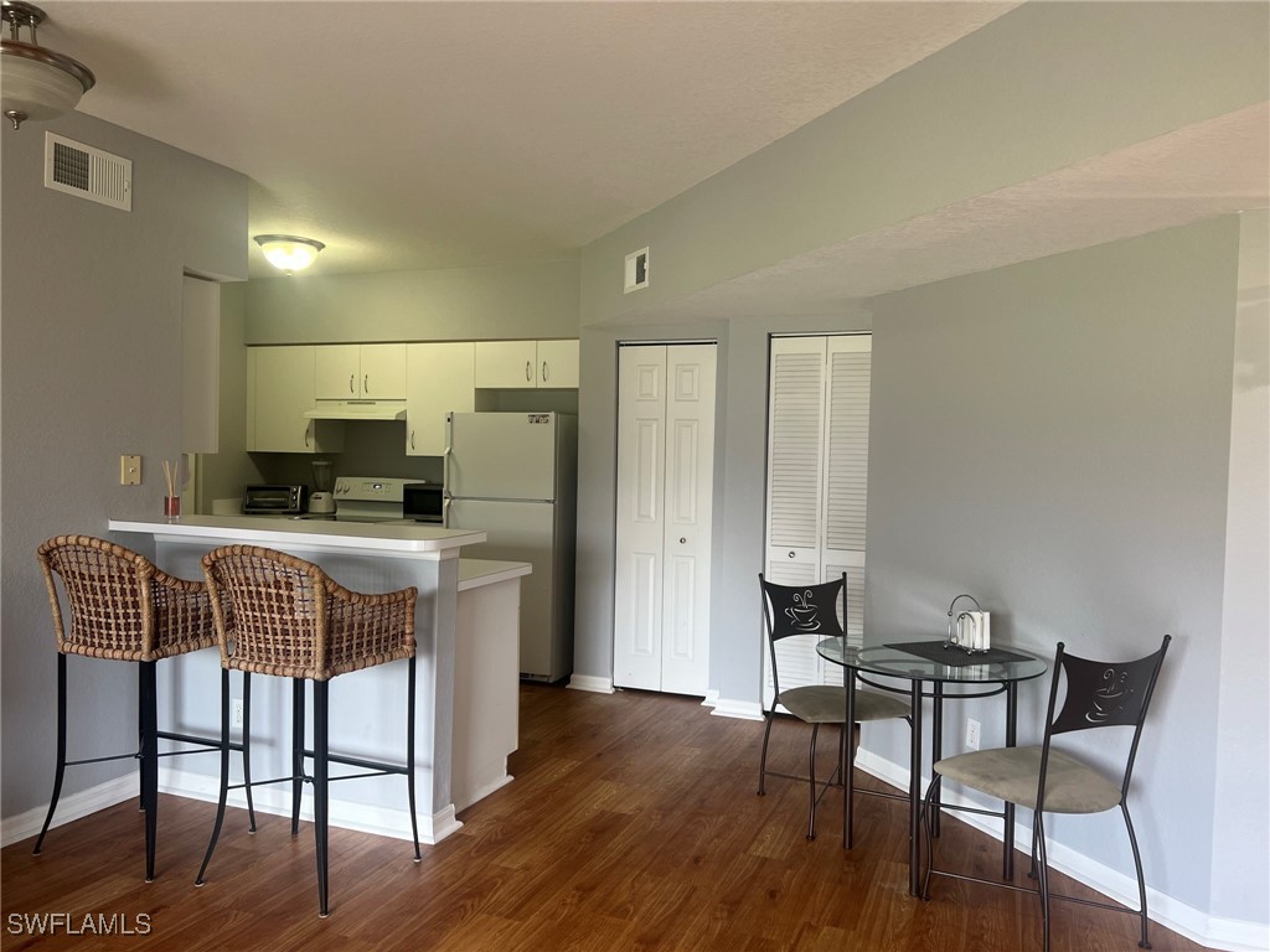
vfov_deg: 53.1
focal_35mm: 26
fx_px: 954
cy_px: 476
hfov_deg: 67.3
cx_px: 635
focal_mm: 5.7
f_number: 1.5
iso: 64
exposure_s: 1/60
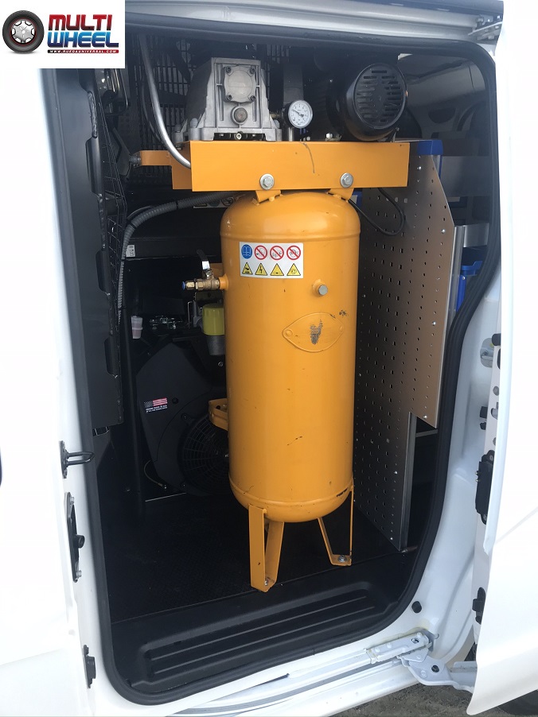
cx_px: 269
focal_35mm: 28
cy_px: 358
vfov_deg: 63.5
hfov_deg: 49.7
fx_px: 581
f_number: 1.8
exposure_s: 1/50
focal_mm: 3.99
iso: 25
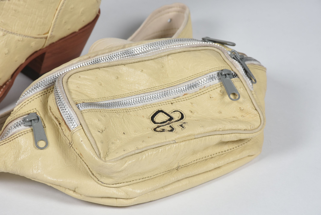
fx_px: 1874
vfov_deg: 6.6
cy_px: 108
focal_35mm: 210
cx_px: 160
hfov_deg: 9.8
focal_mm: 140
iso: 200
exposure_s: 1/125
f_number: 13
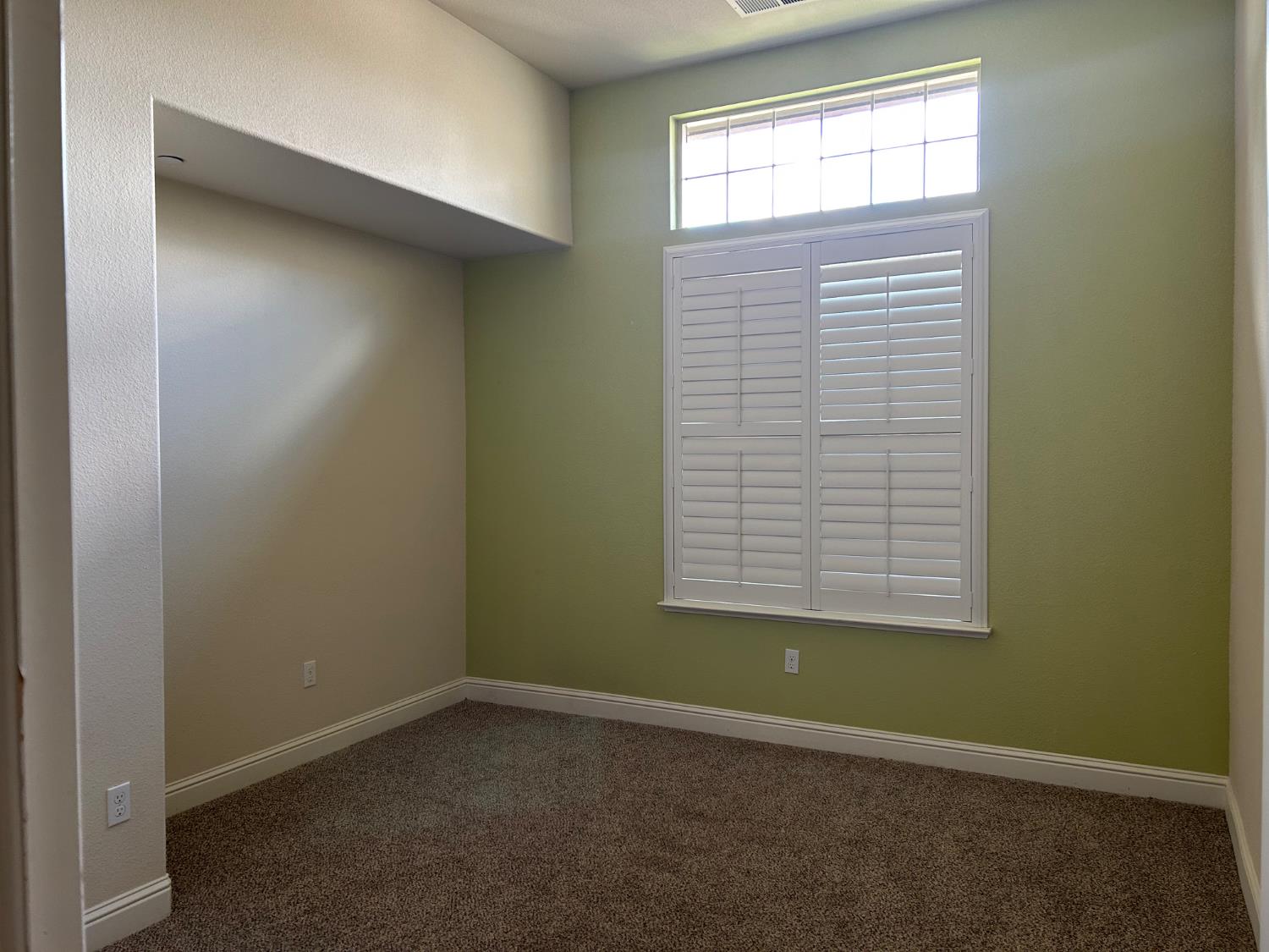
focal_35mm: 26
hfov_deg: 67.3
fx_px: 953
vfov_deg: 53.1
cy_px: 476
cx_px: 634
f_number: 1.5
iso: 125
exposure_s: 1/60
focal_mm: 5.7
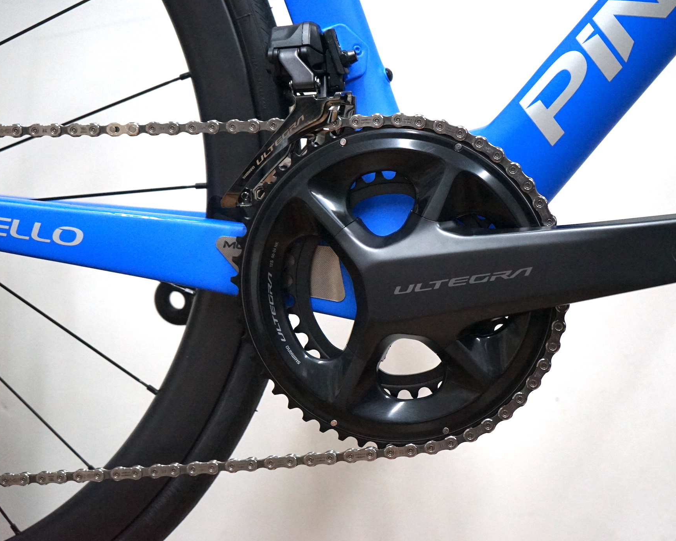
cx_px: 406
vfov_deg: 23.1
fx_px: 1320
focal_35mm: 66
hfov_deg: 28.6
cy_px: 269
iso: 5000
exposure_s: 1/160
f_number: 5
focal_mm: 58
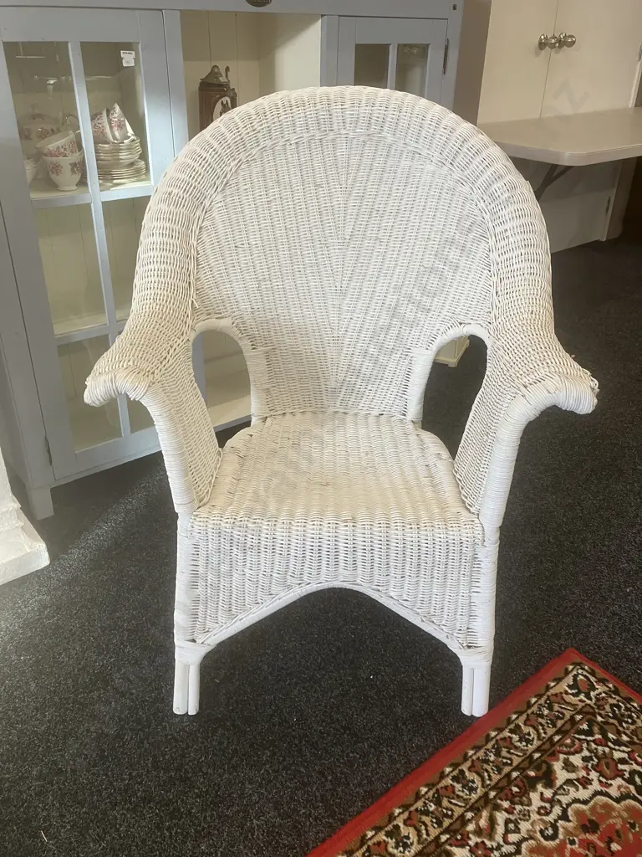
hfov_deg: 49.7
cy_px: 428
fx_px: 692
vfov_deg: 63.4
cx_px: 321
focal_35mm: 28
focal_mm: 3.99
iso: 50
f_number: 1.8
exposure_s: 1/50
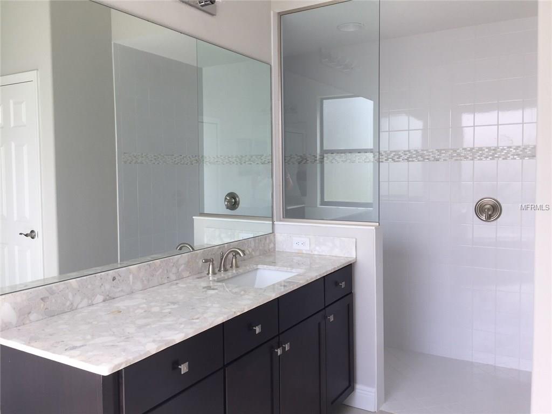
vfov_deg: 48.2
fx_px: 462
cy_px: 207
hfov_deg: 61.7
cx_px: 276
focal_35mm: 29
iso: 32
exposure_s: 1/173
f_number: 2.2
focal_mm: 4.15
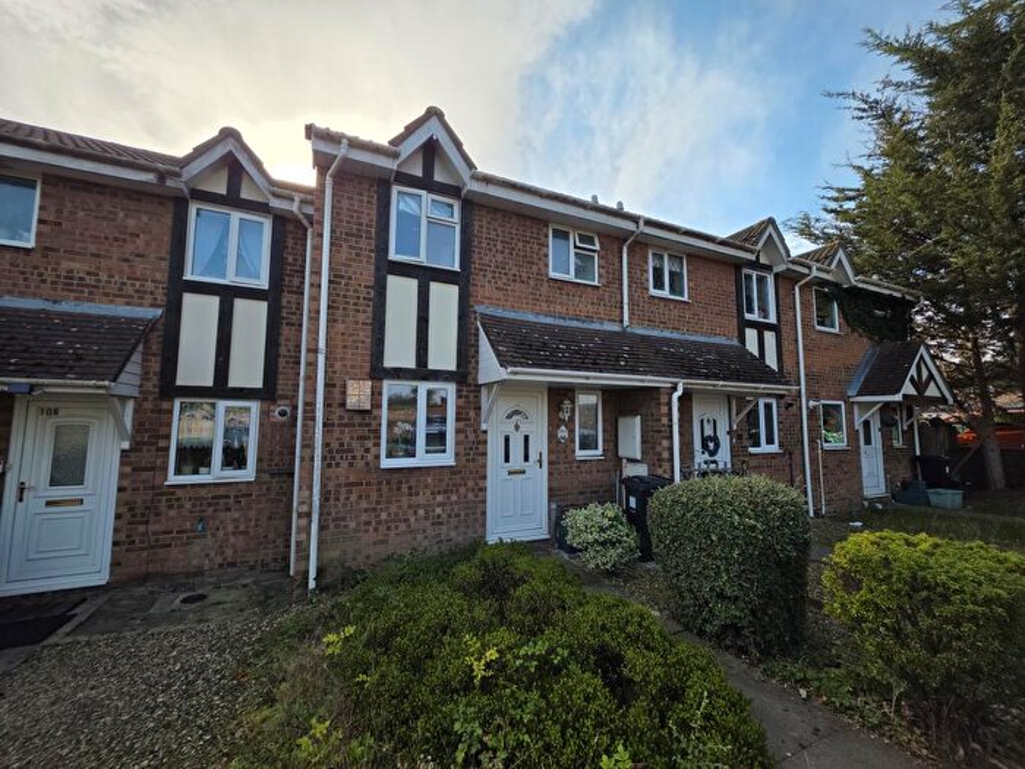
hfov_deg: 106.2
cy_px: 384
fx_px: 385
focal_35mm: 13
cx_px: 512
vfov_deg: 89.9
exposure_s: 1/1422
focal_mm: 2.2
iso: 40
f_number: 1.9
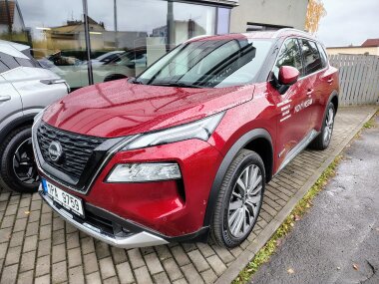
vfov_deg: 56.8
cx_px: 190
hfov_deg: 71.6
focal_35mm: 24
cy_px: 142
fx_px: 263
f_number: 1.8
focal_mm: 5.56
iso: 124
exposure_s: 1/100
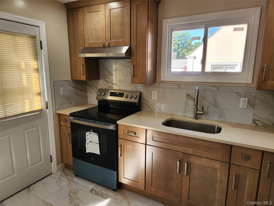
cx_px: 137
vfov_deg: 58.9
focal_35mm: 23
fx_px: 182
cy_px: 103
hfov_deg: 73.9
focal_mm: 5.4
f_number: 1.8
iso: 64
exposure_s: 1/180
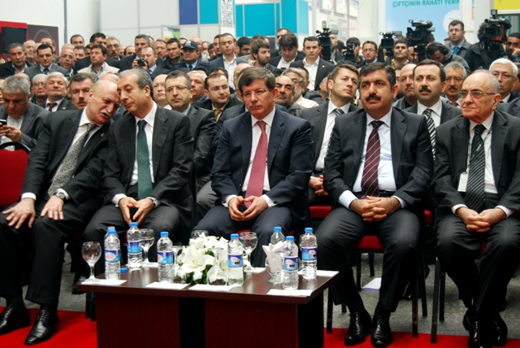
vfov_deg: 21.6
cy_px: 174
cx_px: 260
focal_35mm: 63
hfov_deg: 31.9
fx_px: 911
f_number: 5.3
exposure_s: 1/40
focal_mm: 42
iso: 200
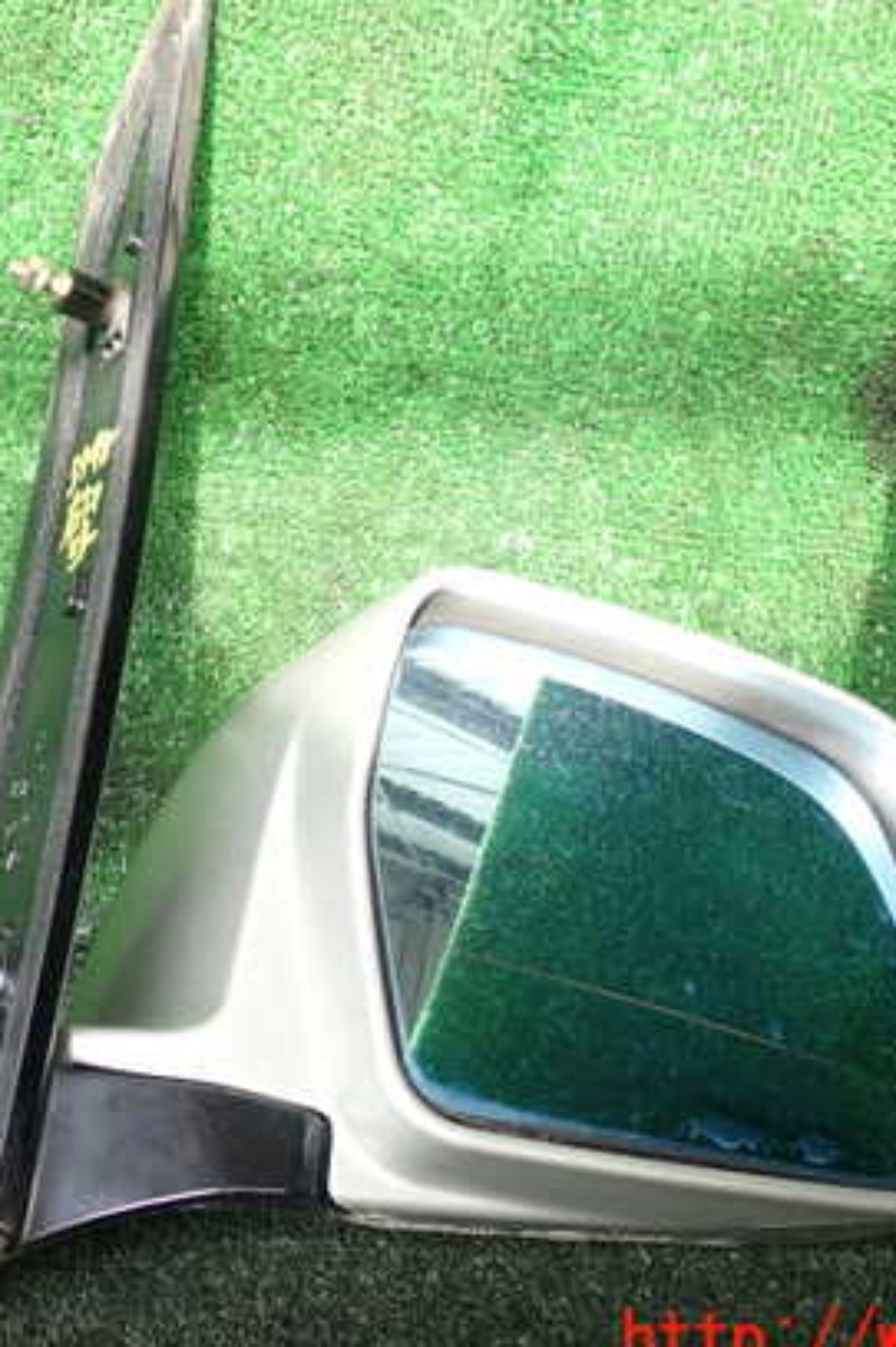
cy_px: 639
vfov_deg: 42.7
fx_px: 1719
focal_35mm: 46
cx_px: 377
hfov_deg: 29.2
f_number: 2.3
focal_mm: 5.4
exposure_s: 1/60
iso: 125
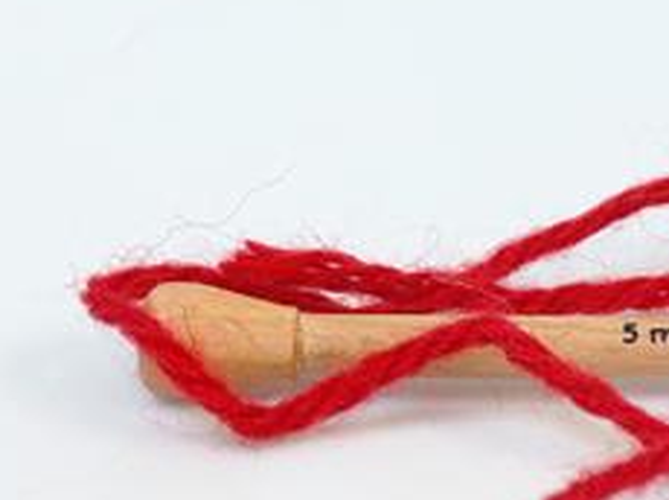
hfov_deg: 9.8
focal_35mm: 202
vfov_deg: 7.3
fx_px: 3900
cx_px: 413
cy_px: 350
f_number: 3
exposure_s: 1/41
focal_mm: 23.76
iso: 200
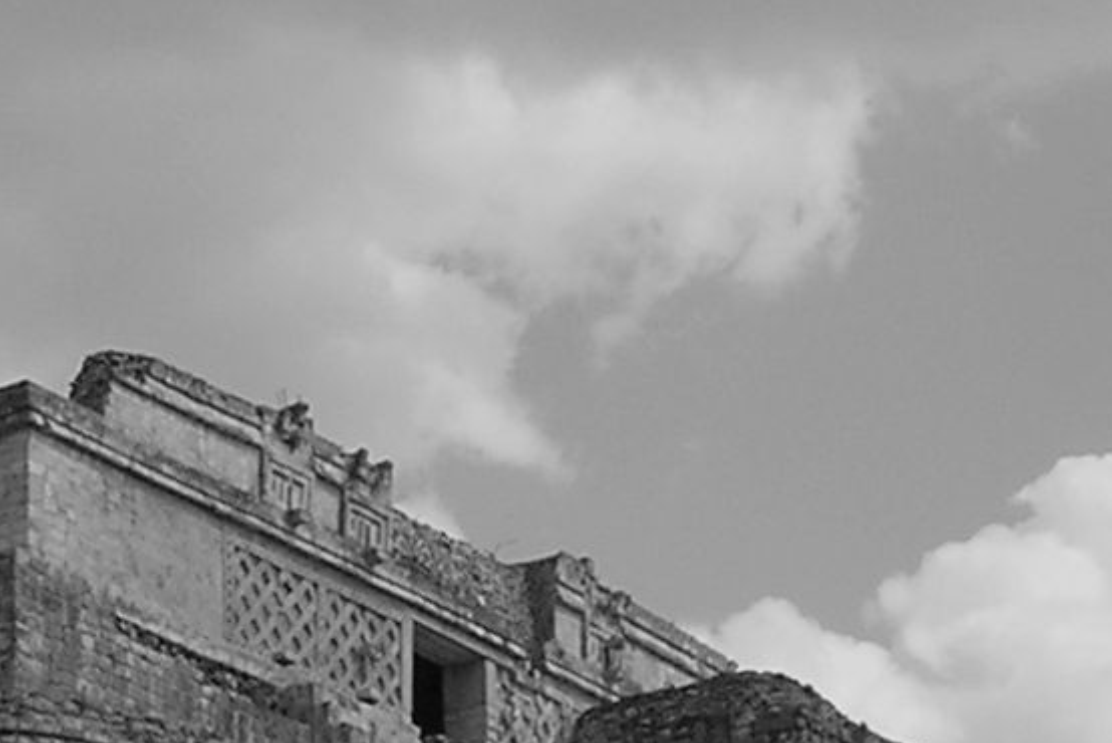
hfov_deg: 13.9
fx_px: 4512
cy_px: 1008
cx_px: 32
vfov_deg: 9.2
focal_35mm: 146
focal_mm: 5.8
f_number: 5.6
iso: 100
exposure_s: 1/359
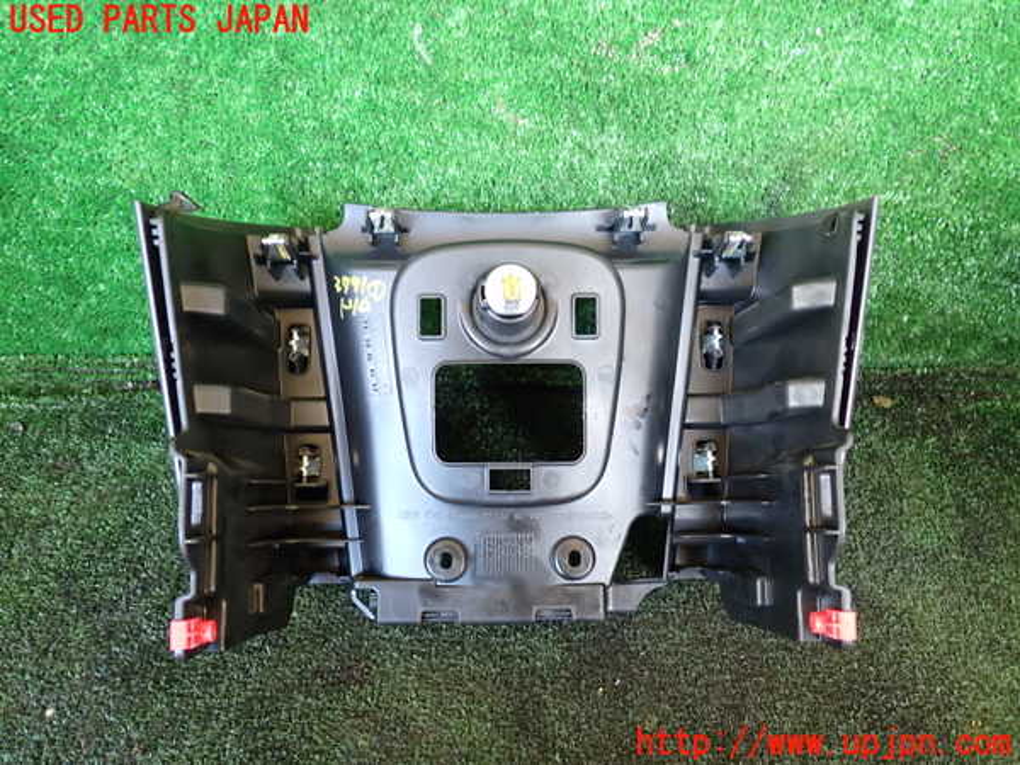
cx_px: 510
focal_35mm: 30
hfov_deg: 60.0
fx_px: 884
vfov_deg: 46.8
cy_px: 382
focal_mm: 5.4
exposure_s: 1/30
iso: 320
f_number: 2.3
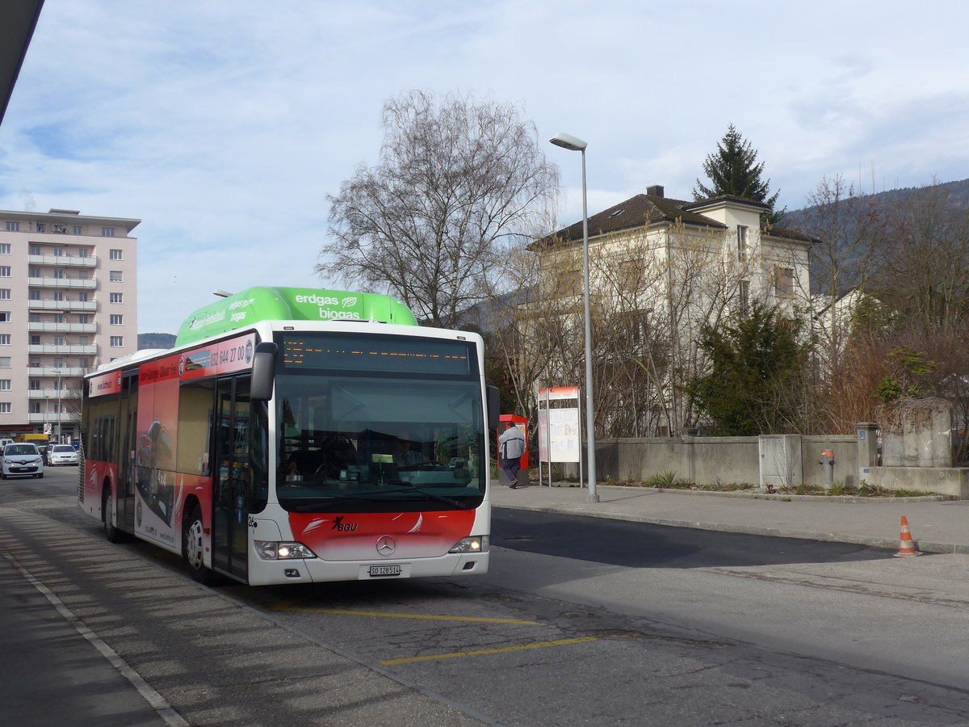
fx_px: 1148
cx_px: 484
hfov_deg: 45.8
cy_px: 364
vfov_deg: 35.1
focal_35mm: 41
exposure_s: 1/1600
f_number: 2.8
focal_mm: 8.4
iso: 80
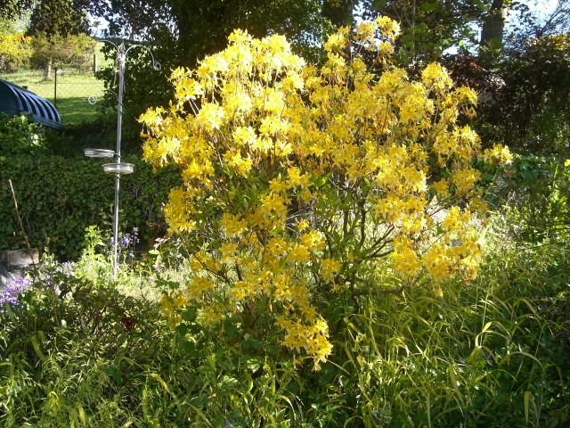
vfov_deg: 37.7
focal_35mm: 38
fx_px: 626
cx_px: 285
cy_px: 214
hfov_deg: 49.0
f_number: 4
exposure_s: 1/125
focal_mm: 7.9
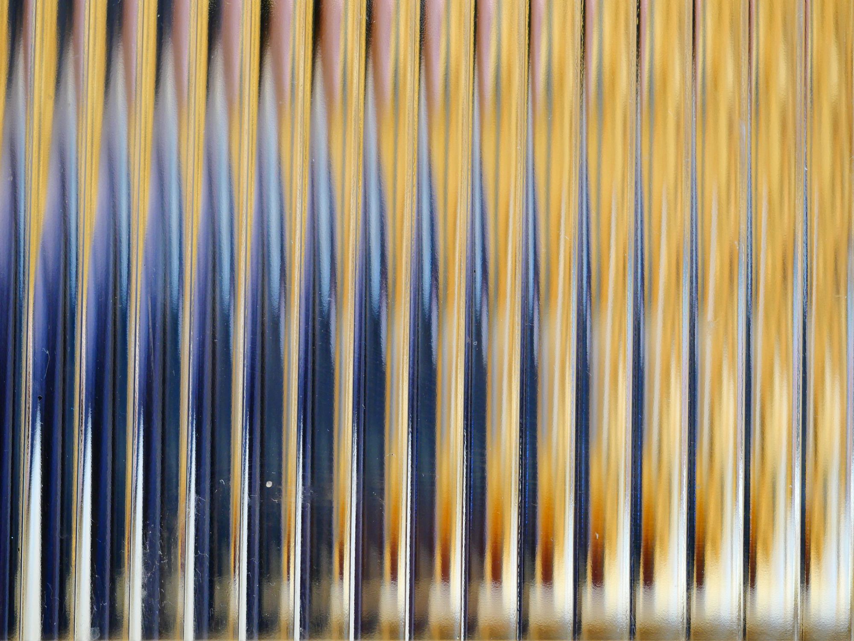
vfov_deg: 12.3
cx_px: 427
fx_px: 2960
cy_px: 320
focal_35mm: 120
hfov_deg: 16.4
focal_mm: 60
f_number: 2.8
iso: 800
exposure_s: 1/10
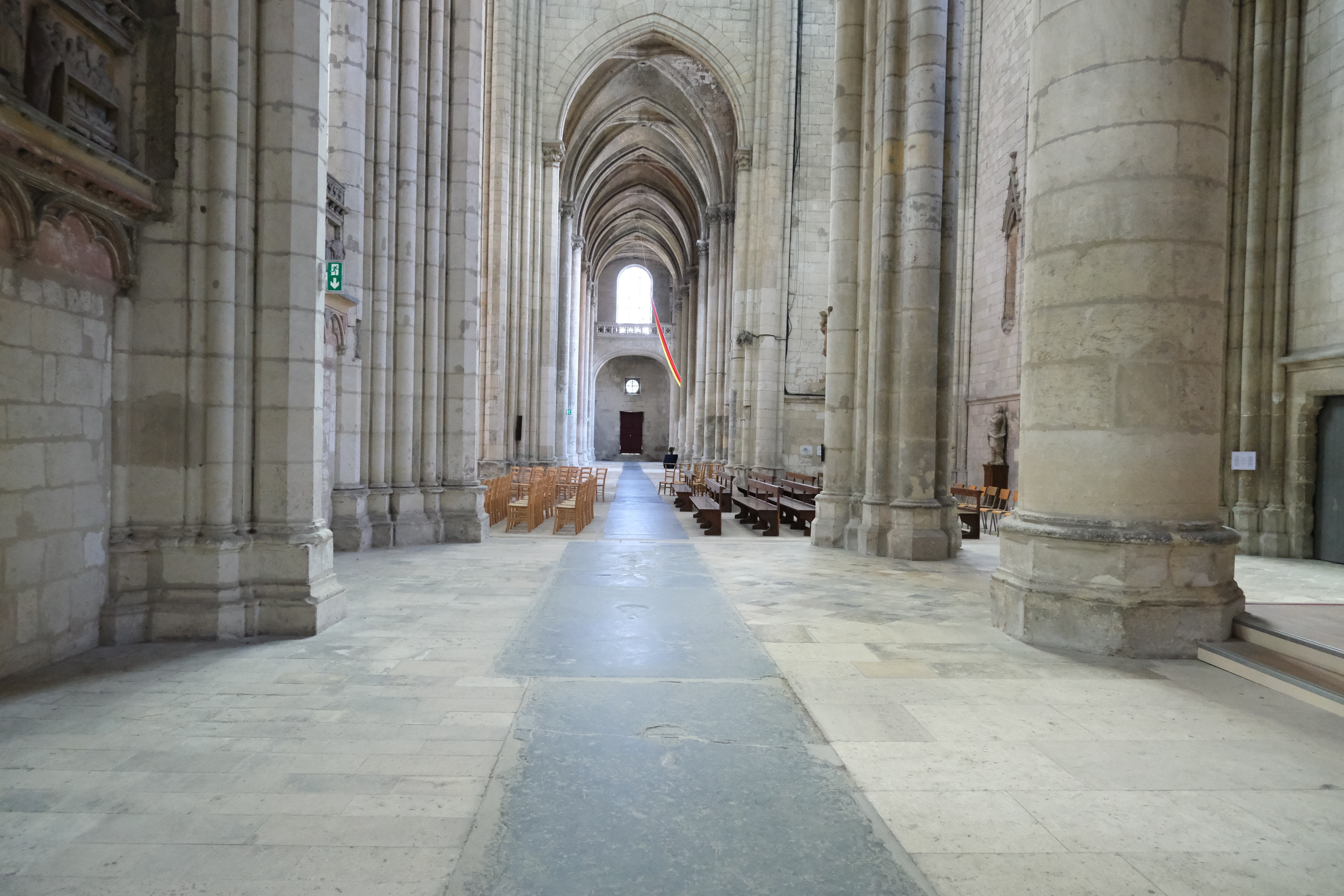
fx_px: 896
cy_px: 447
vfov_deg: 53.1
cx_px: 649
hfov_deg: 73.7
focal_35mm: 24
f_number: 3.5
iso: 6400
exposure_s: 1/75
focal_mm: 15.6
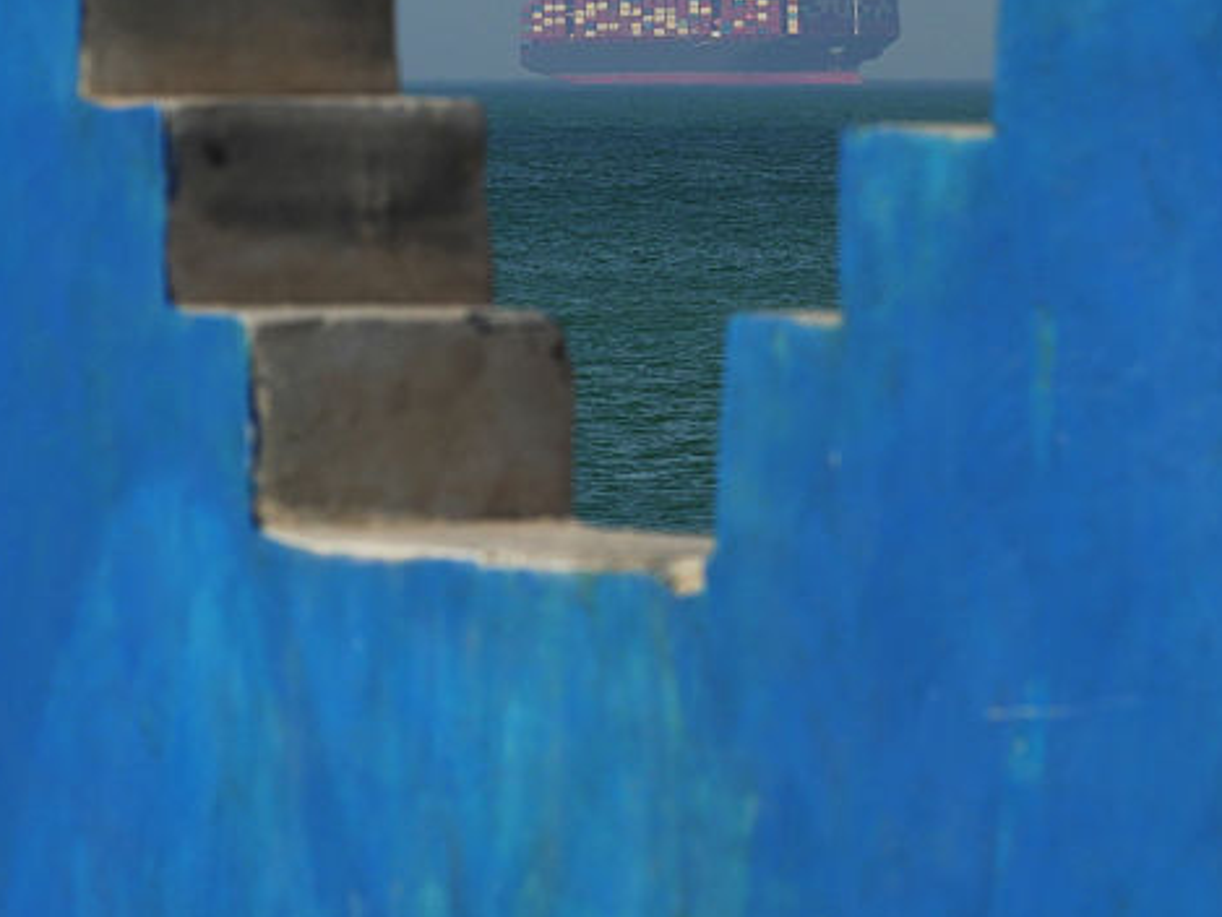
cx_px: 1238
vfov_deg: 2.9
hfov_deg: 3.8
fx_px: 18397
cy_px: 173
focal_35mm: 521
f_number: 16
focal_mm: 248
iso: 320
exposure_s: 1/400
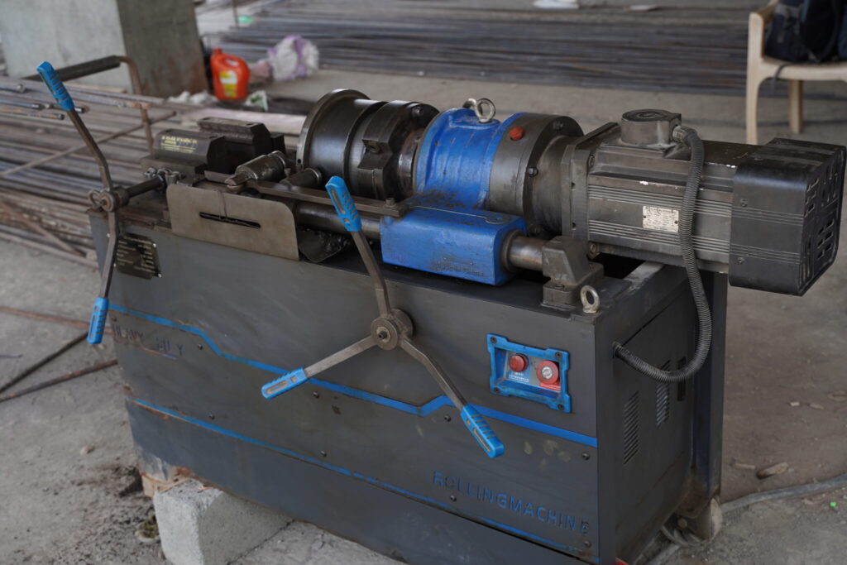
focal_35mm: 46
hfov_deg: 42.7
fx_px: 1082
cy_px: 282
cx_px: 424
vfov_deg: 29.3
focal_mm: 46
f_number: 5
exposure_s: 1/250
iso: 400
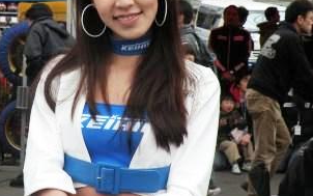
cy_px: 86
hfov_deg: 14.3
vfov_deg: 9.0
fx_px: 1246
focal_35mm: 146
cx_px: 131
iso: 64
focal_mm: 16.4
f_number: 4
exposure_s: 1/110
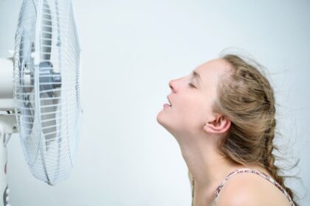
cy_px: 103
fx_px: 431
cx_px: 155
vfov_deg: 27.0
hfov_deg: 39.6
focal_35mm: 50
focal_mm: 50
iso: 320
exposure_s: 1/125
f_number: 2.5
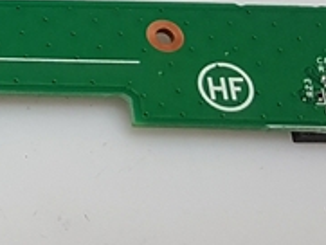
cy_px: 14
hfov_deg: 11.4
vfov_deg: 10.2
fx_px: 1366
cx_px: -452
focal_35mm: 145
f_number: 1.7
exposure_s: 1/100
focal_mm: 4.2
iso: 50
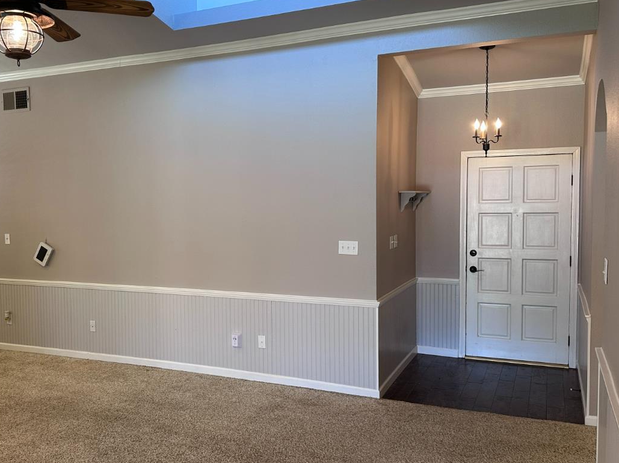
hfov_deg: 51.9
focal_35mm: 35
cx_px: 221
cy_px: 243
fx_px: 626
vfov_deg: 40.7
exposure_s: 1/60
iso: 125
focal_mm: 6.86
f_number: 1.78
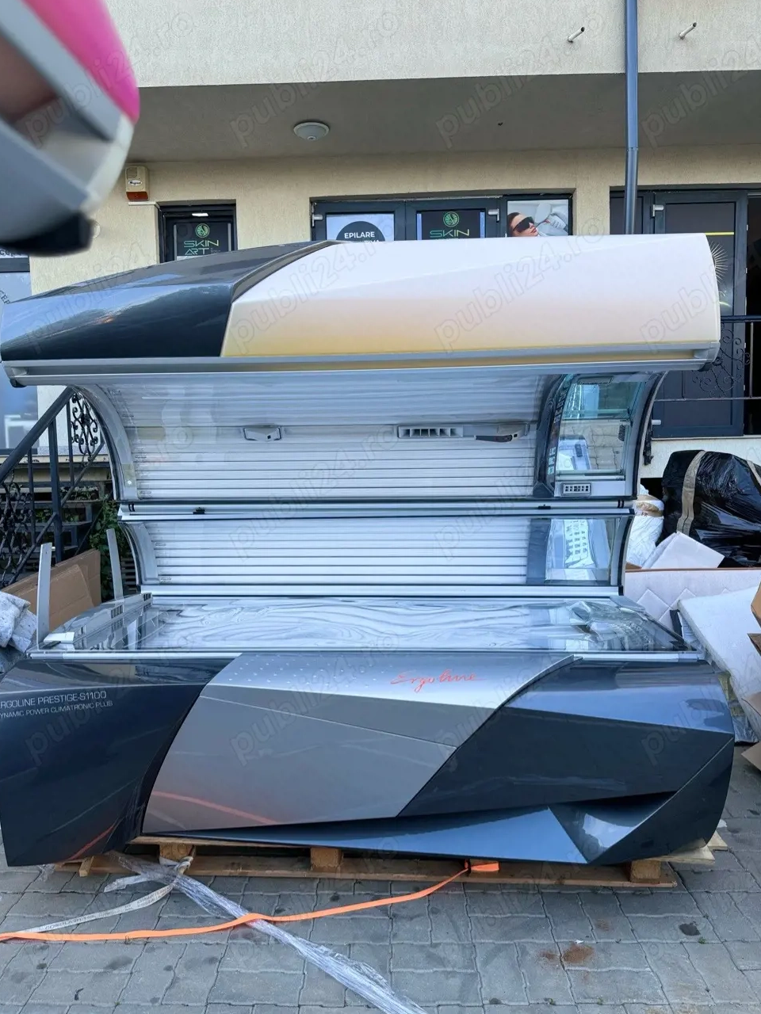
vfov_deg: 69.4
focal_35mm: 25
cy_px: 519
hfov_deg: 54.9
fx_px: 733
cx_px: 366
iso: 80
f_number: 1.78
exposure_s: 1/604
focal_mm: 6.76
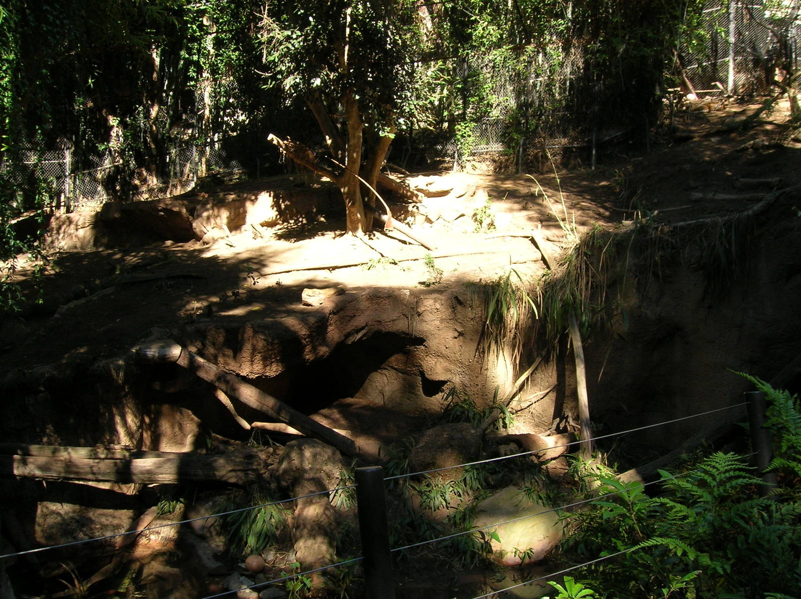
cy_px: 300
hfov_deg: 54.0
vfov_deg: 41.7
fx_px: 786
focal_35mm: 34
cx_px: 400
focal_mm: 5.7
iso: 50
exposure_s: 1/50.1
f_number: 4.9
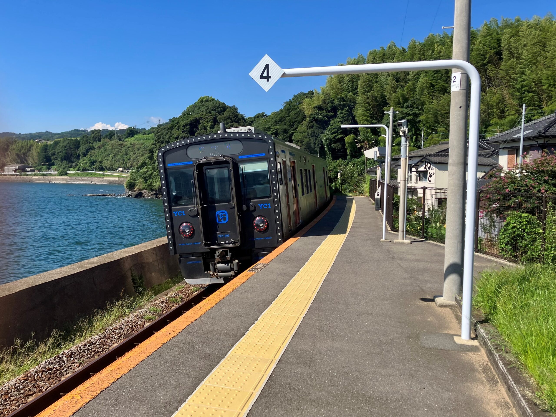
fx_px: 450
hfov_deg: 63.4
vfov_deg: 49.7
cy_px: 208
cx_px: 278
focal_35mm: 28
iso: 32
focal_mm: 3.99
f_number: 1.8
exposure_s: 1/1656
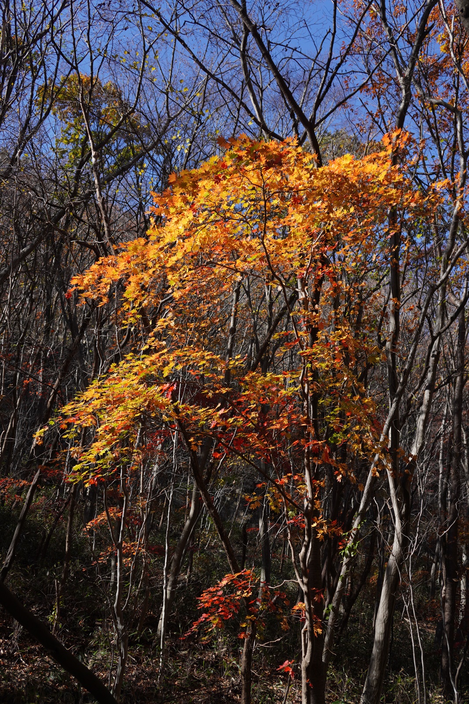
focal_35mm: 42
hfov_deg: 31.9
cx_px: 234
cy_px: 352
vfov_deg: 46.4
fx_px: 821
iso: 100
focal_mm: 28
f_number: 4
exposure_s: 1/500
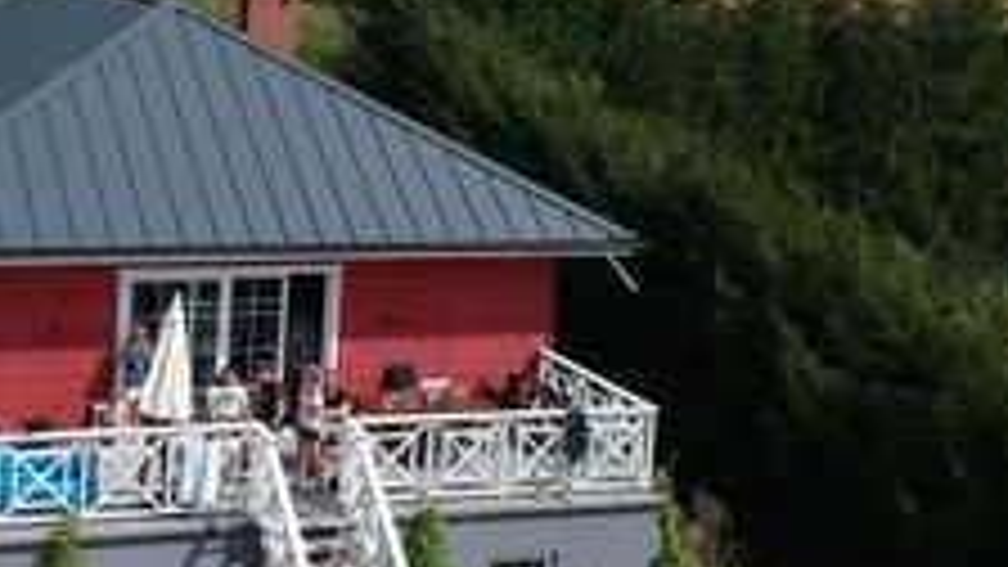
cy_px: 122
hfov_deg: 28.6
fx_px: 1951
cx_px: 266
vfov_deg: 16.4
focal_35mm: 73
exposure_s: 1/1250
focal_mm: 4.49
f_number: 2.6
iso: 100
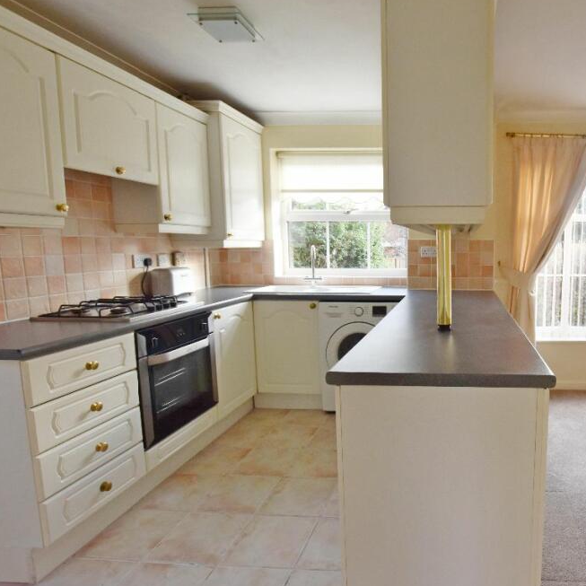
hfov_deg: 69.7
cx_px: 442
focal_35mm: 20
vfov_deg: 74.8
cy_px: 295
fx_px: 383
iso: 640
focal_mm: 10
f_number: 5
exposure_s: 1/200
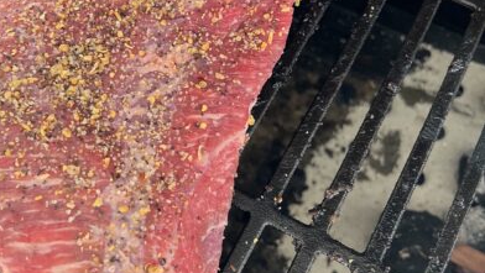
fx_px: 669
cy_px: 101
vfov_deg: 23.0
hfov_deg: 39.3
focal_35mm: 52
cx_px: 152
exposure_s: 1/121
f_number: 1.5
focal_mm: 5.7
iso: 125
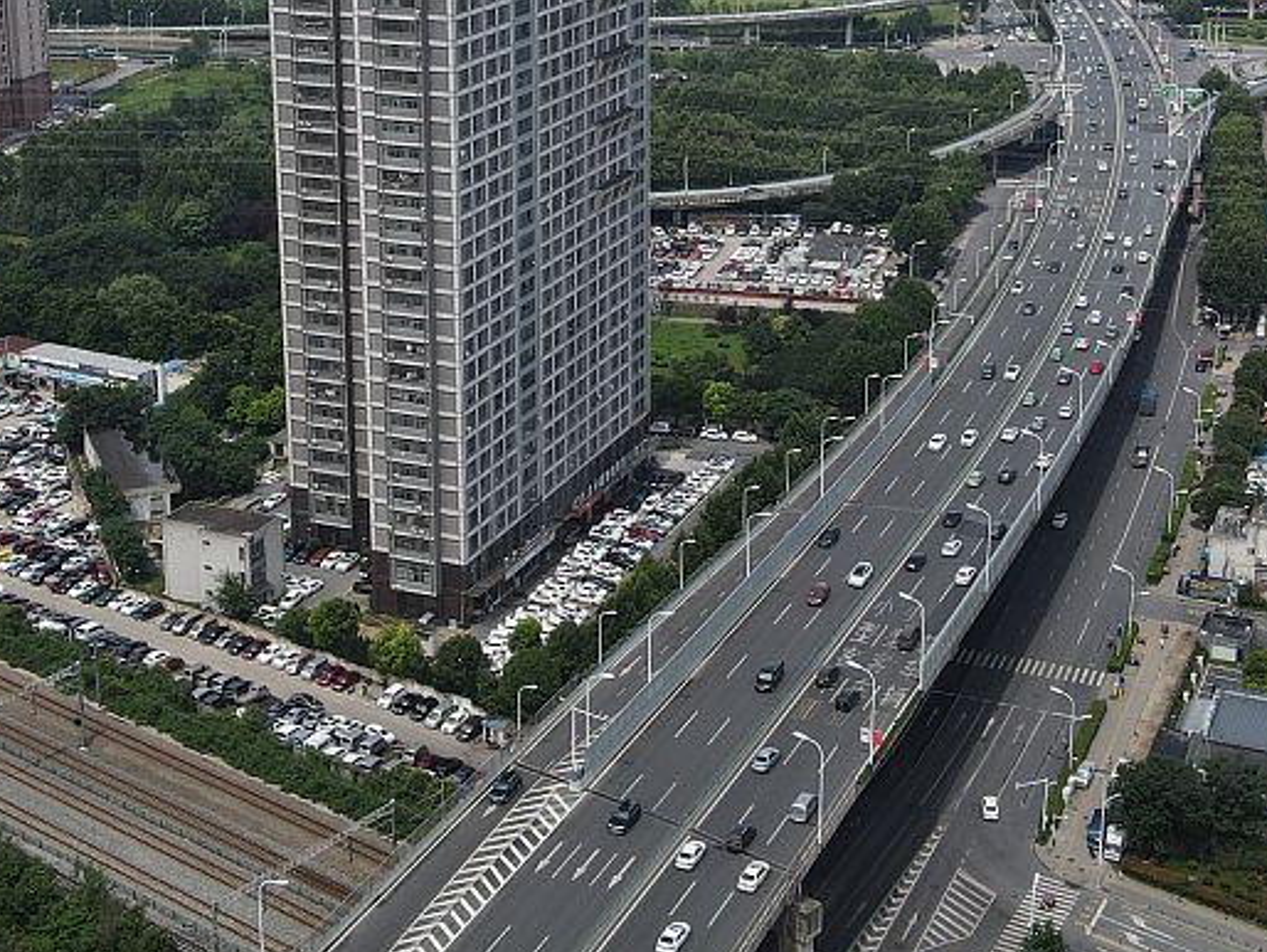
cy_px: 180
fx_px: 2051
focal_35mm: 56
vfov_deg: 25.6
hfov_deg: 34.3
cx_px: 614
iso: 100
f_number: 2.8
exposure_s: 1/725
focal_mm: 4.5
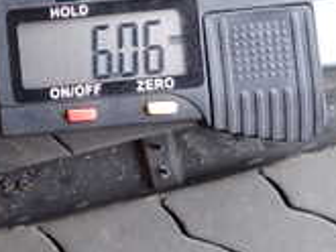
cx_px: 0
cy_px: -2
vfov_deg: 15.9
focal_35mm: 91
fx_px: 884
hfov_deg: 20.8
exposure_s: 1/125
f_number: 2
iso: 100
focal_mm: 4.5
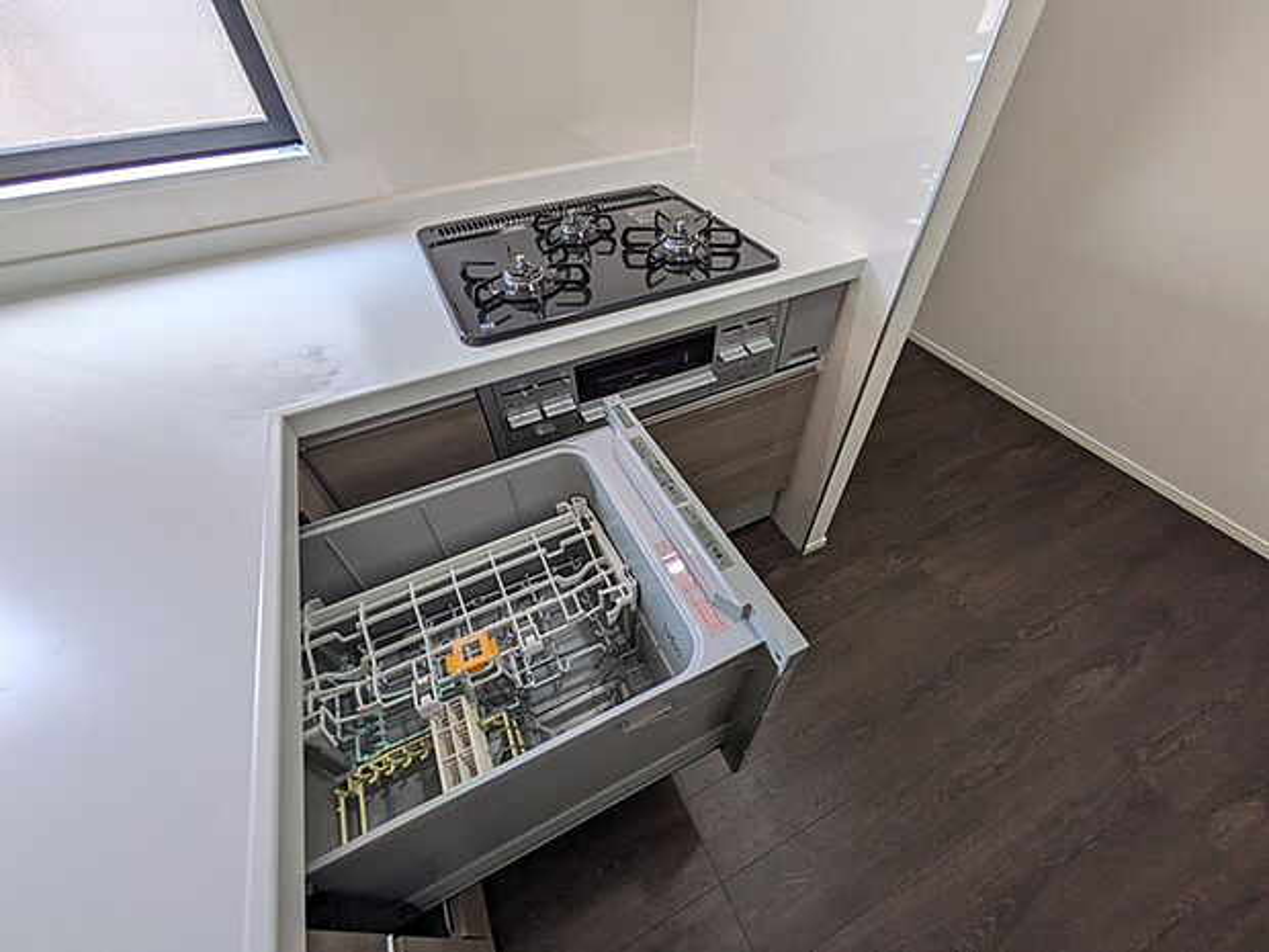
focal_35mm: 14
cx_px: 634
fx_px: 513
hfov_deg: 102.1
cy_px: 476
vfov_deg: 85.7
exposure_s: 1/100
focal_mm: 1.83
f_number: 2.2
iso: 89
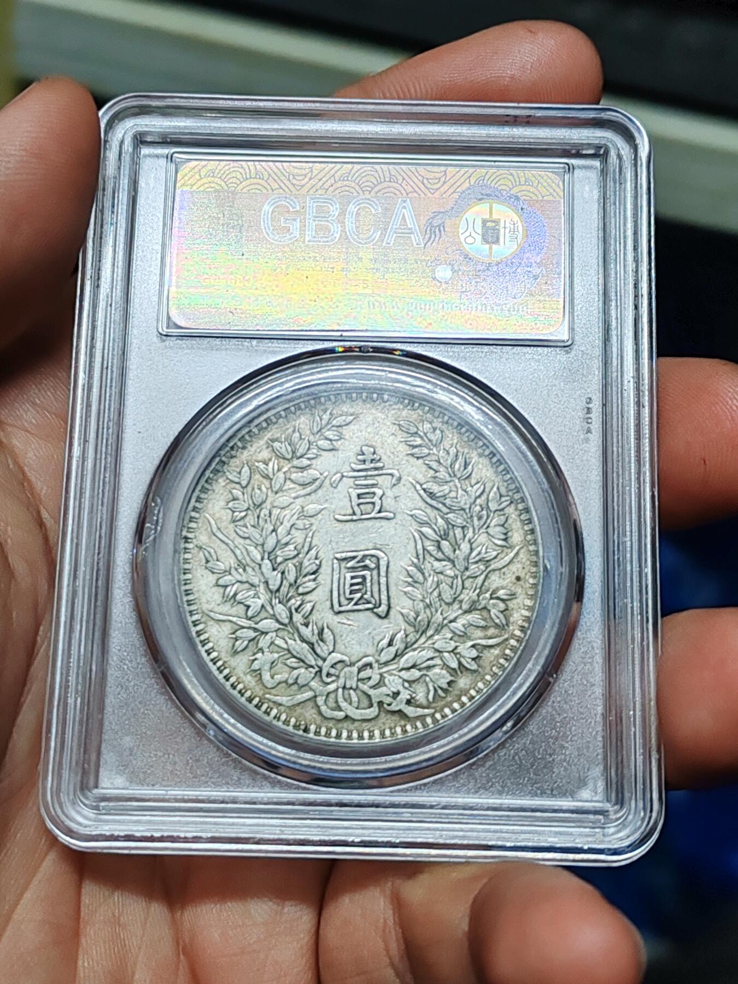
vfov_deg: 35.5
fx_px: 1535
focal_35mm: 54
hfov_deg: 27.0
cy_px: 492
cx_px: 369
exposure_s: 1/50
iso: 640
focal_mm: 6.12
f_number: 1.9
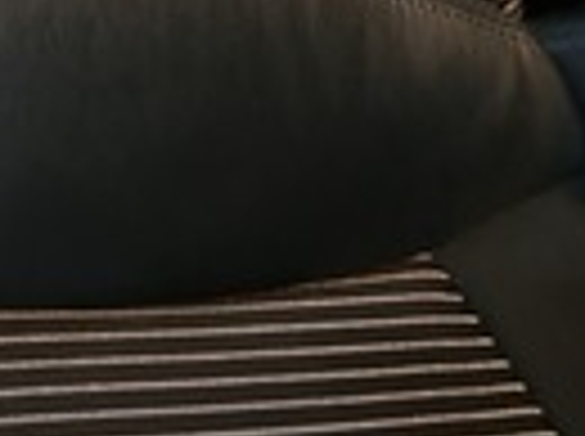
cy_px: -360
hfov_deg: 20.0
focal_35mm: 85
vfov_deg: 15.0
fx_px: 1434
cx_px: -288
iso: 1250
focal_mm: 6.3
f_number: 1.7
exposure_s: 1/17
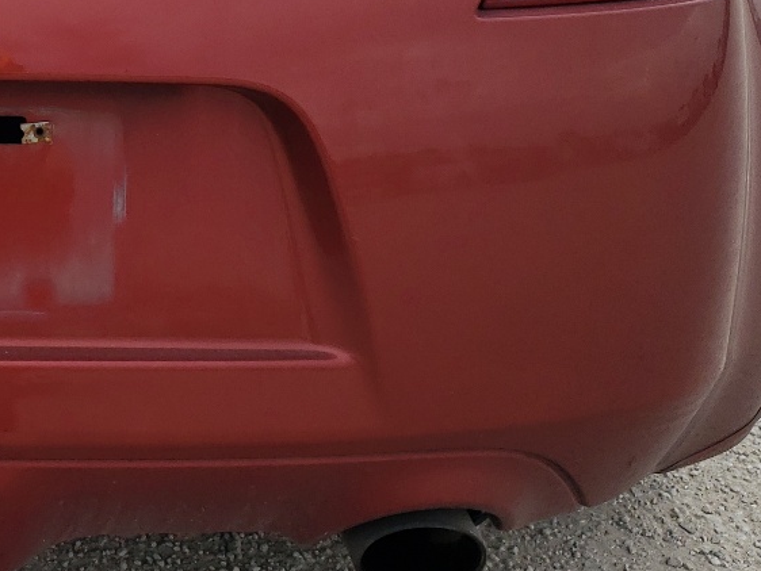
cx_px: -47
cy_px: -18
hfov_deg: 24.7
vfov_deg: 19.3
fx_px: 1628
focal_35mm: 74
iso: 50
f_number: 1.5
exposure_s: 1/2500
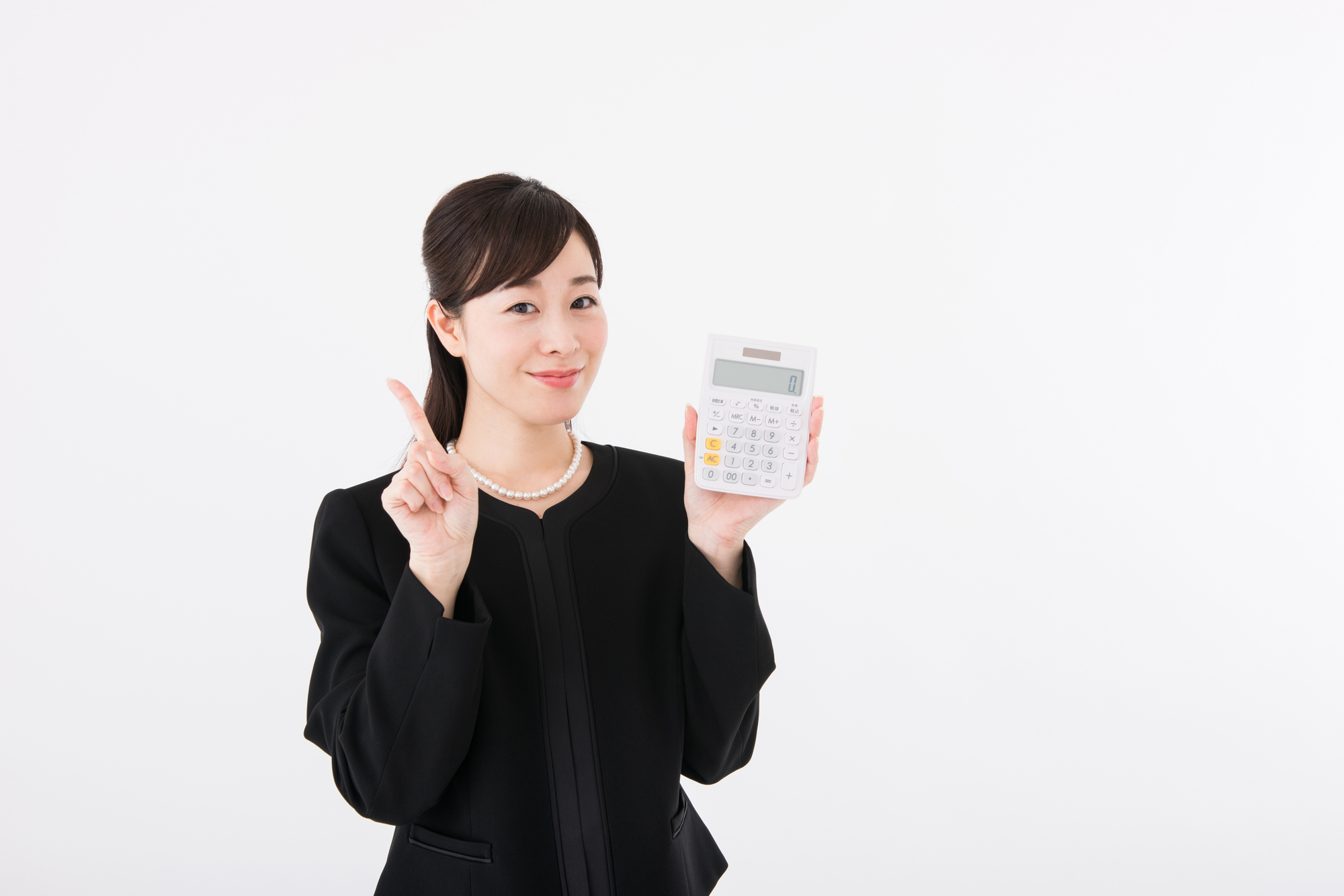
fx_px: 1680
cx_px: 672
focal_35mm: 45
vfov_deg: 29.9
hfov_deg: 43.6
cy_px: 448
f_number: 9
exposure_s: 1/125
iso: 80
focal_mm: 45
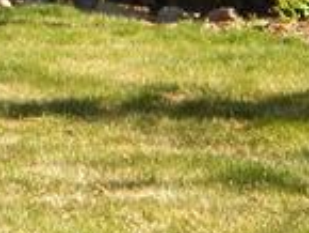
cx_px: -335
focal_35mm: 291
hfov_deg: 6.6
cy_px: -250
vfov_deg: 5.0
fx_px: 2600
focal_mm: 11.6
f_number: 5.3
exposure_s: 1/160
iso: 80
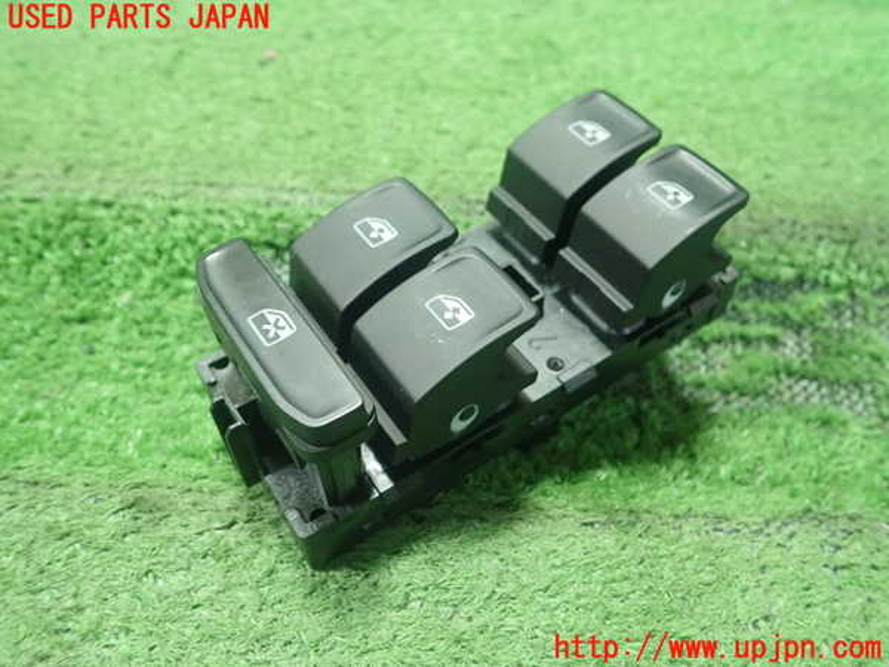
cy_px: 334
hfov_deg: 60.0
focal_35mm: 30
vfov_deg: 46.8
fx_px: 770
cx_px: 444
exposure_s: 1/125
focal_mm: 5.5
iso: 800
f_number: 2.3
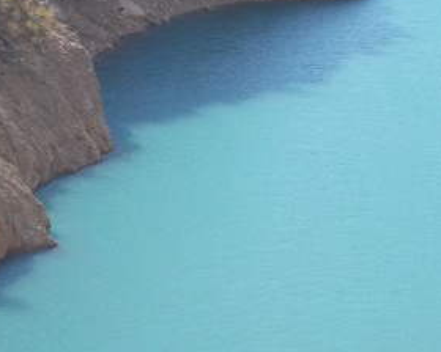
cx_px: 455
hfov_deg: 9.1
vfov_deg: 7.3
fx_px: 2741
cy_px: 41
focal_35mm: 210
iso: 80
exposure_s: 1/200
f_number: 5.8
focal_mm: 13.5
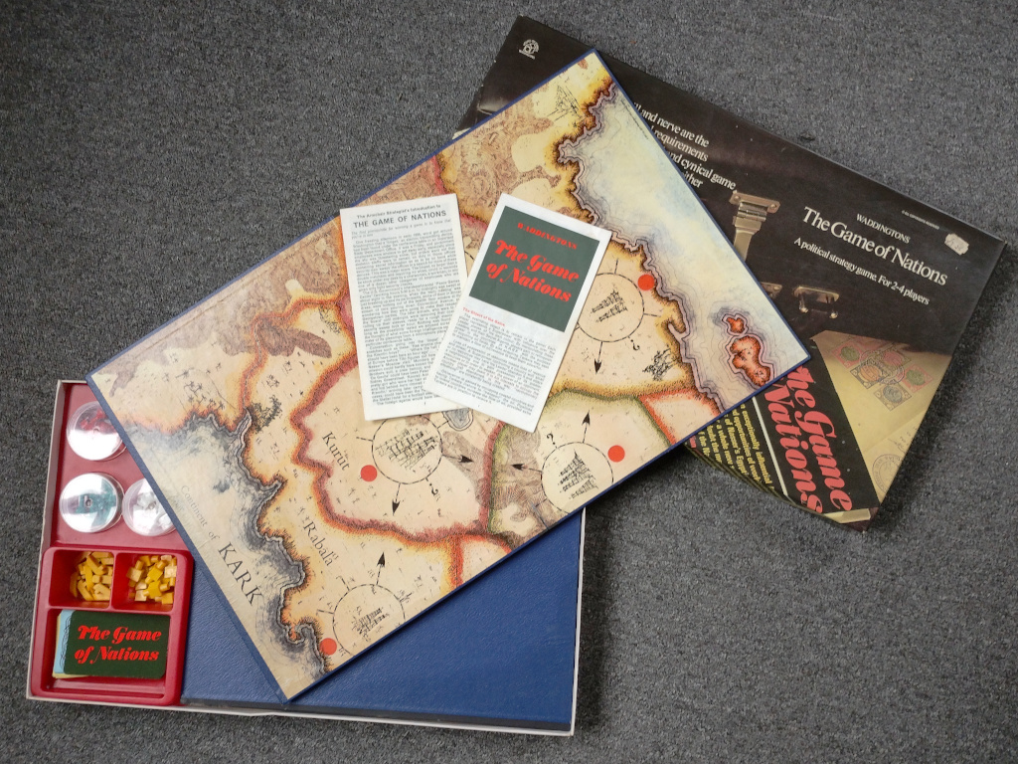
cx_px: 509
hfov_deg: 63.4
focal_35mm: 28
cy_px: 382
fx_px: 823
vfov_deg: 49.7
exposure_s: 1/50
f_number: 1.8
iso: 638
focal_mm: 4.27
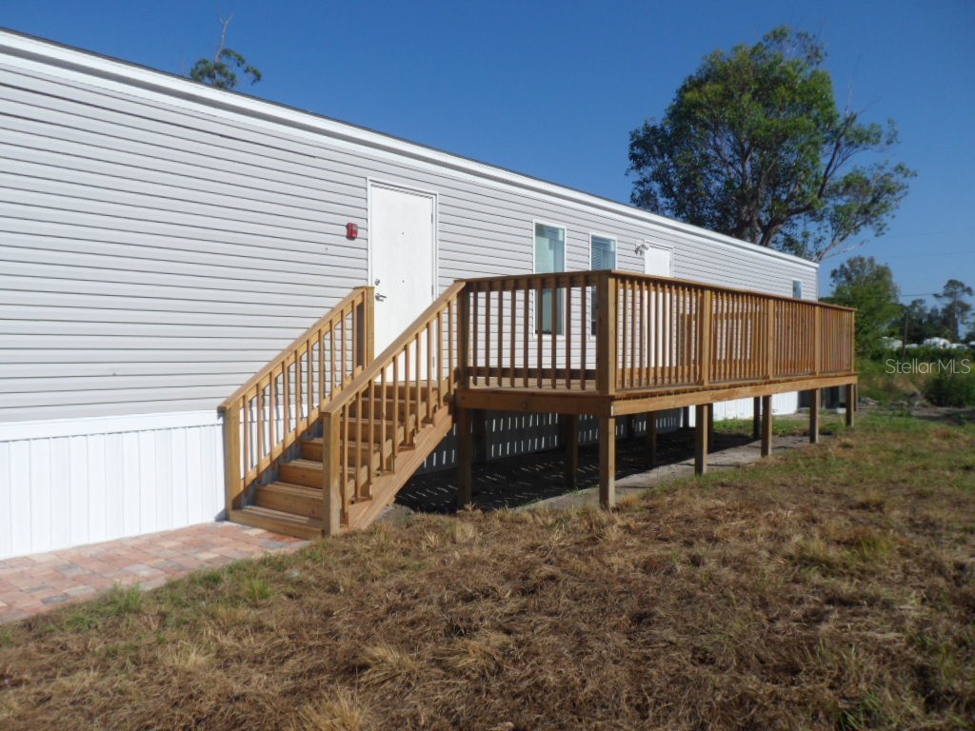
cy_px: 366
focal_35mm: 27
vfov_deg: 51.4
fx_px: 760
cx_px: 488
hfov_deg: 65.3
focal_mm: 4.9
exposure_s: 1/250
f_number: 9.2
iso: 80
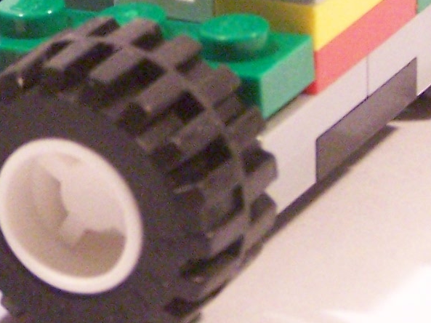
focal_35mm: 326
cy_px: -132
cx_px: -103
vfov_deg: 4.5
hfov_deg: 6.0
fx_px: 4057
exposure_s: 1/45
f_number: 3.2
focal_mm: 12.4
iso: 400
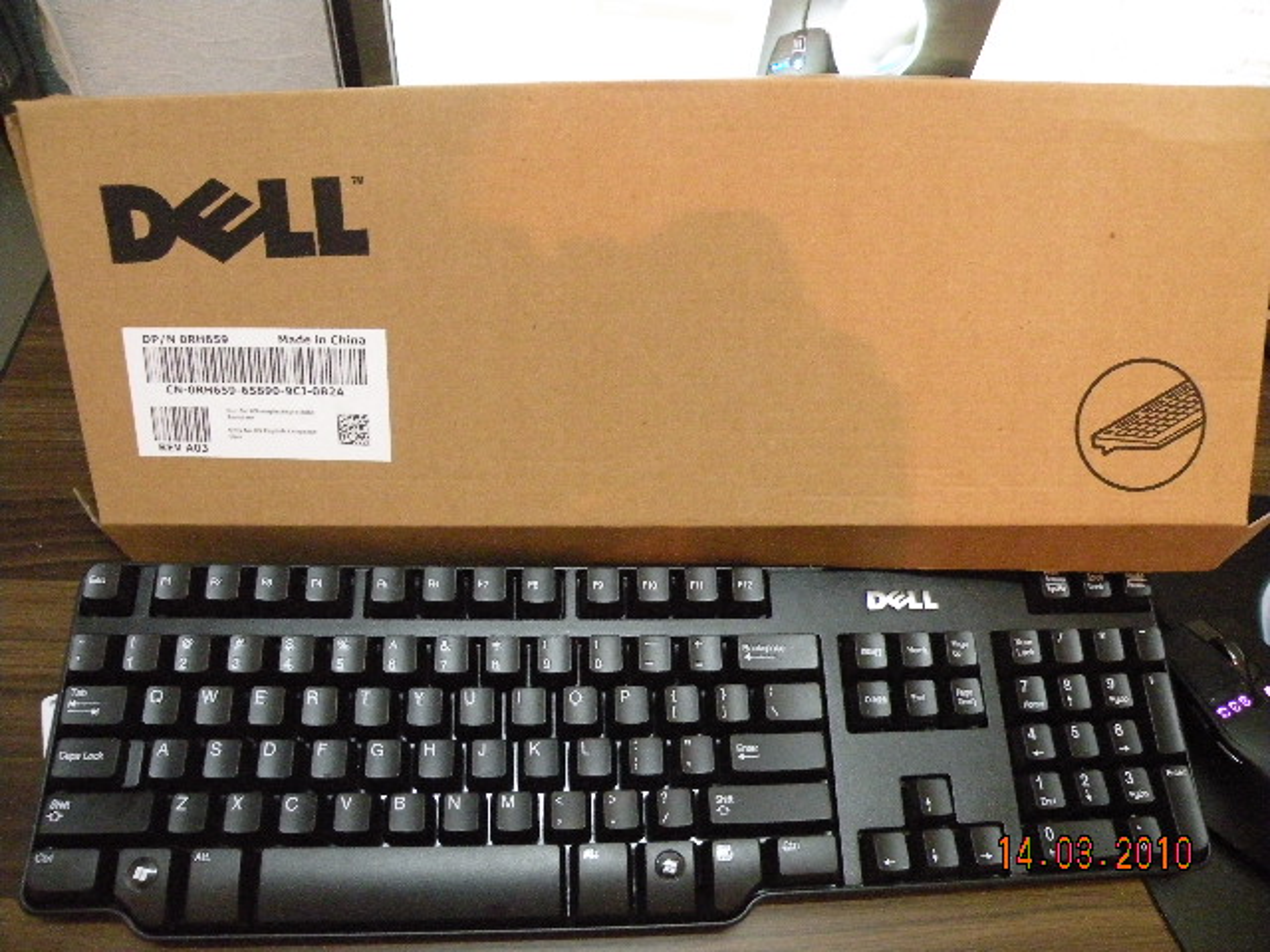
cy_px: 476
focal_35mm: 27
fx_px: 991
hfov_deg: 65.3
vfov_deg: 51.4
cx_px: 635
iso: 800
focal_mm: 4.7
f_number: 2.8
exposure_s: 1/27
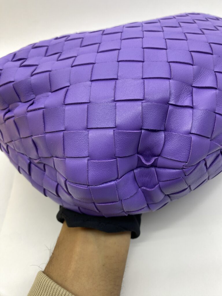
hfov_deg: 54.9
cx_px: 111
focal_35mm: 25
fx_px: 214
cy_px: 148
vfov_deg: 69.4
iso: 50
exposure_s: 1/100
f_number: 1.8
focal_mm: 4.25
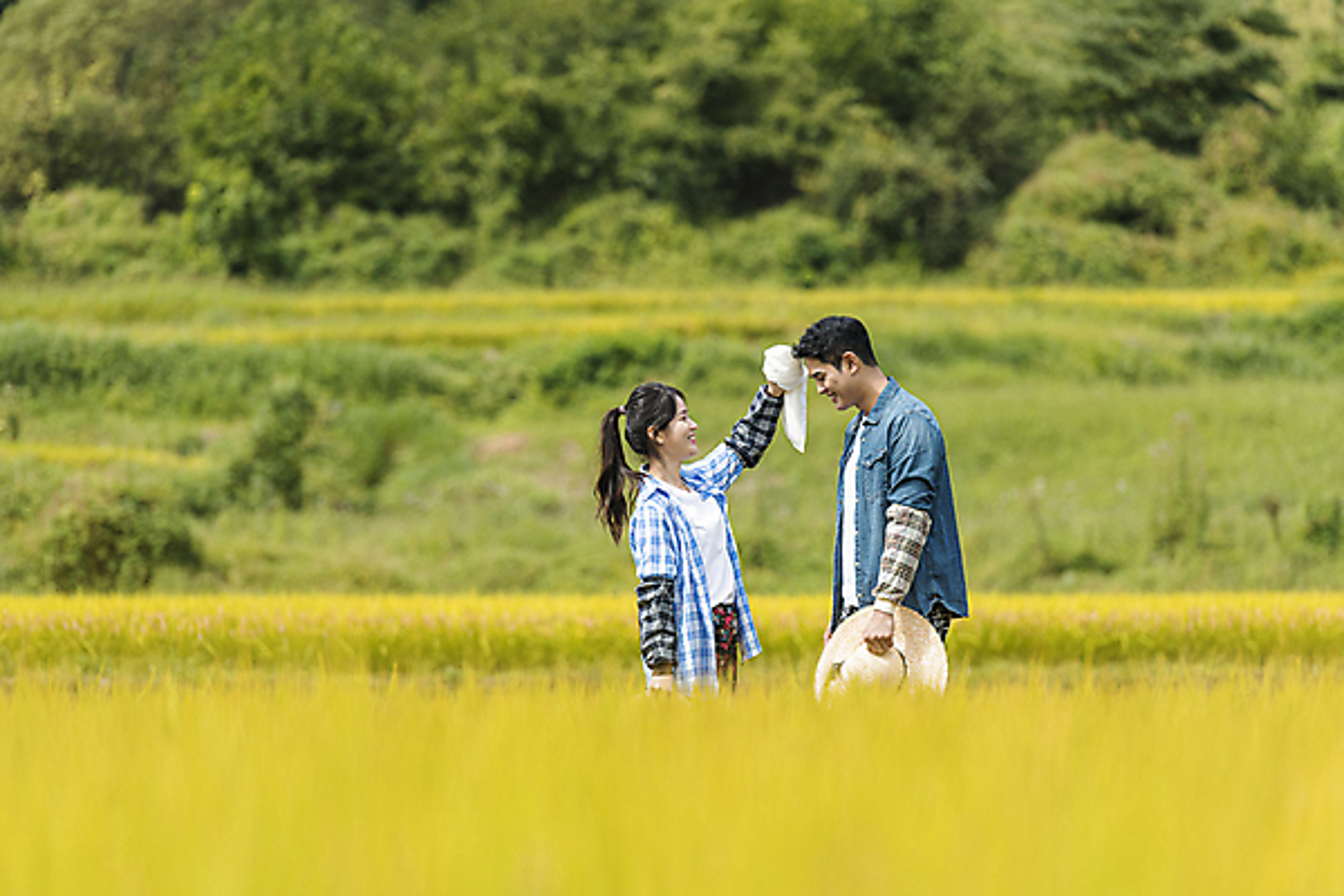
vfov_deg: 6.9
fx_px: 7466
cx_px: 672
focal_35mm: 200
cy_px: 448
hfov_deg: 10.3
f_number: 4
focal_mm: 200
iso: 200
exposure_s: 1/1250
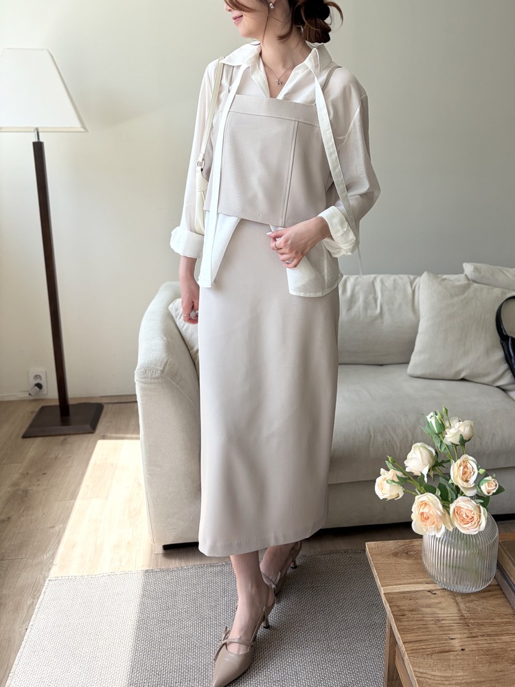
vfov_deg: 67.3
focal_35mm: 26
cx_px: 258
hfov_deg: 53.1
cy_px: 344
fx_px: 516
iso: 64
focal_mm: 5.96
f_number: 1.6
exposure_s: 1/478
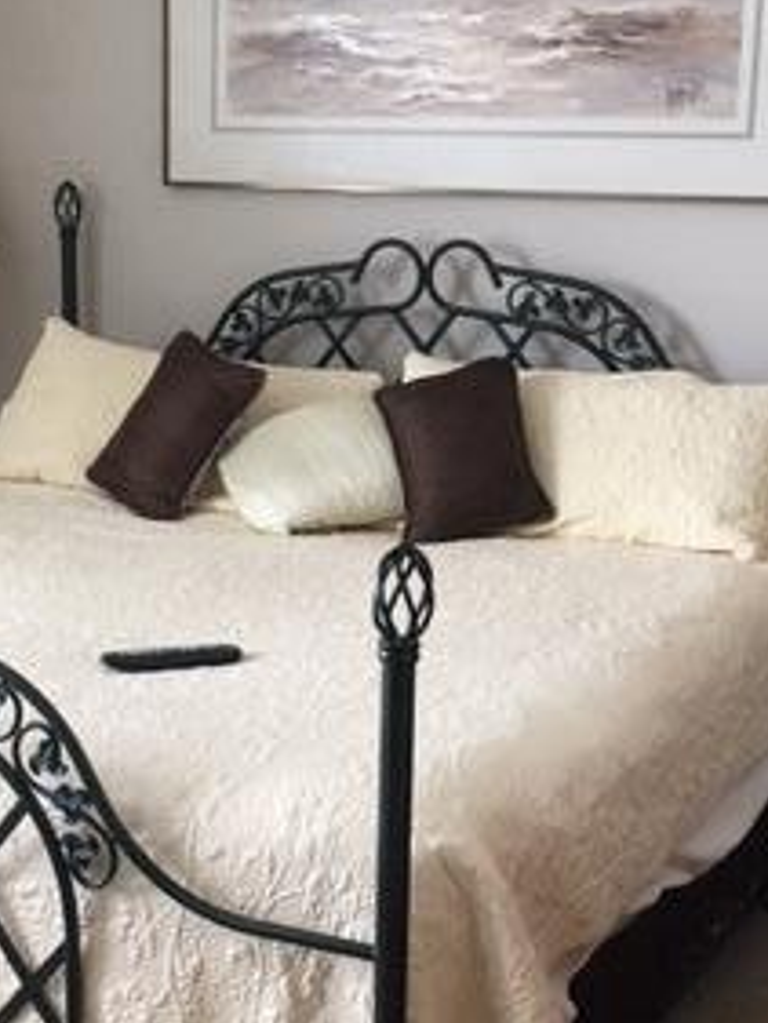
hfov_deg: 22.0
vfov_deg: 29.4
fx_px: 1951
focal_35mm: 66
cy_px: 506
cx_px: 157
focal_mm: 4.15
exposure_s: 1/15
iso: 50
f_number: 2.2
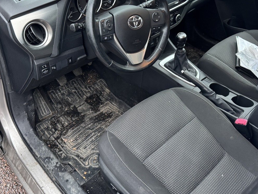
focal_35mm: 35
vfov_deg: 40.4
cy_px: 71
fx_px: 261
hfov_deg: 52.1
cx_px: 100
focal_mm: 6.76
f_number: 1.78
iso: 800
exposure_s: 1/51
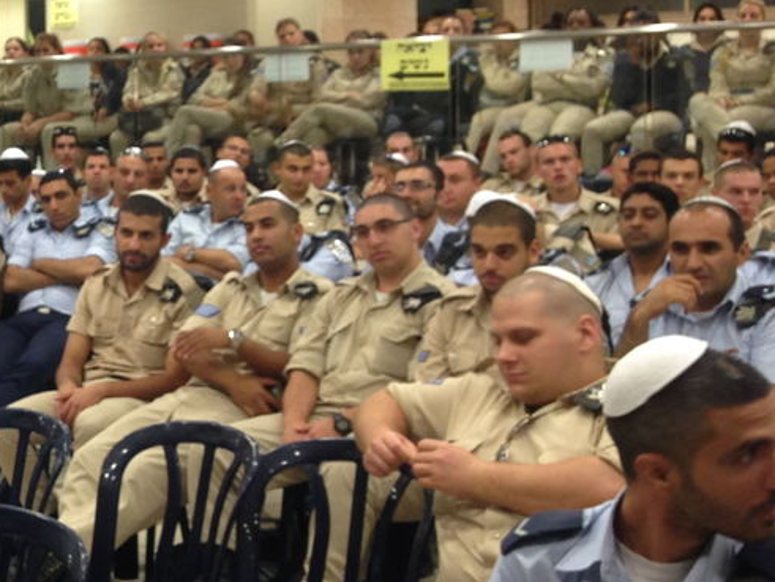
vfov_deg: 15.7
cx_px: -328
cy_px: 259
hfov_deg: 18.8
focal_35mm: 94
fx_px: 2106
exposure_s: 1/20
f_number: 2.4
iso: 64
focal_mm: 4.12
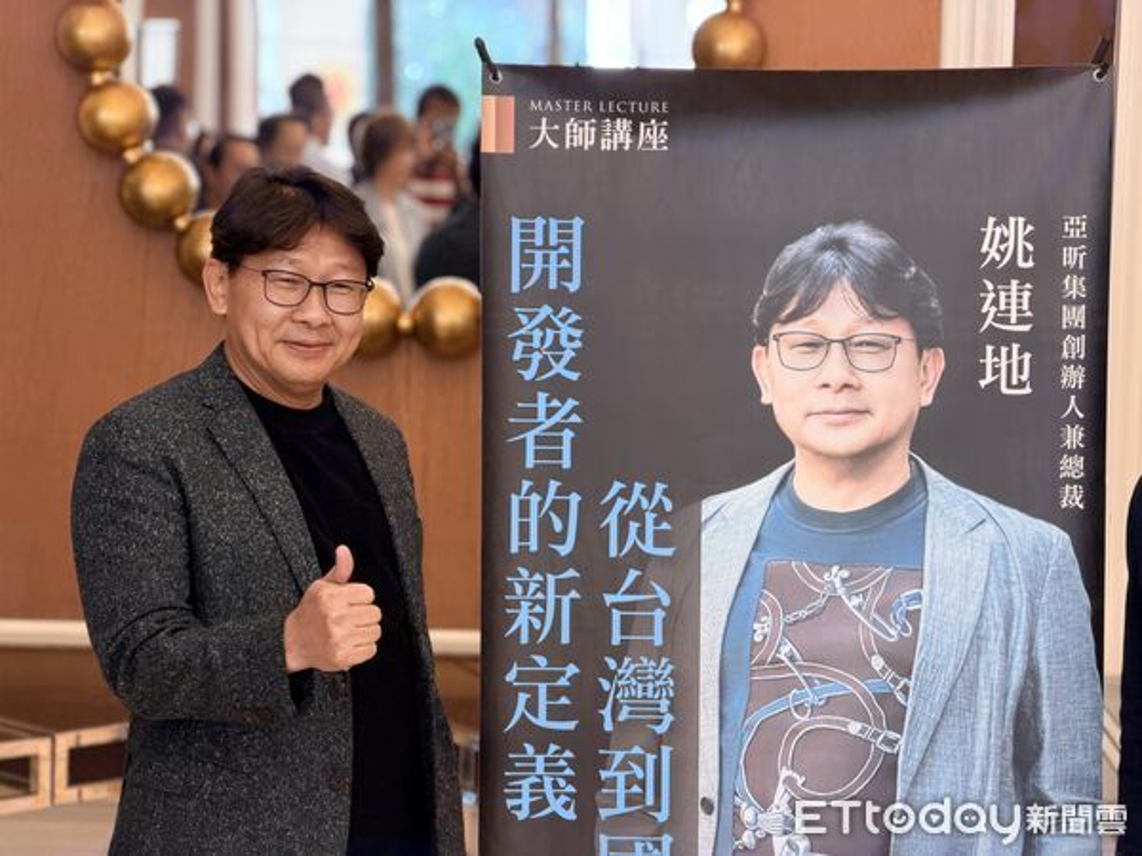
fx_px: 3299
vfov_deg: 14.8
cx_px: 571
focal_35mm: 100
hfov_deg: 19.6
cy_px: 428
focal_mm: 16.89
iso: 320
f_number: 2.8
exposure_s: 1/60
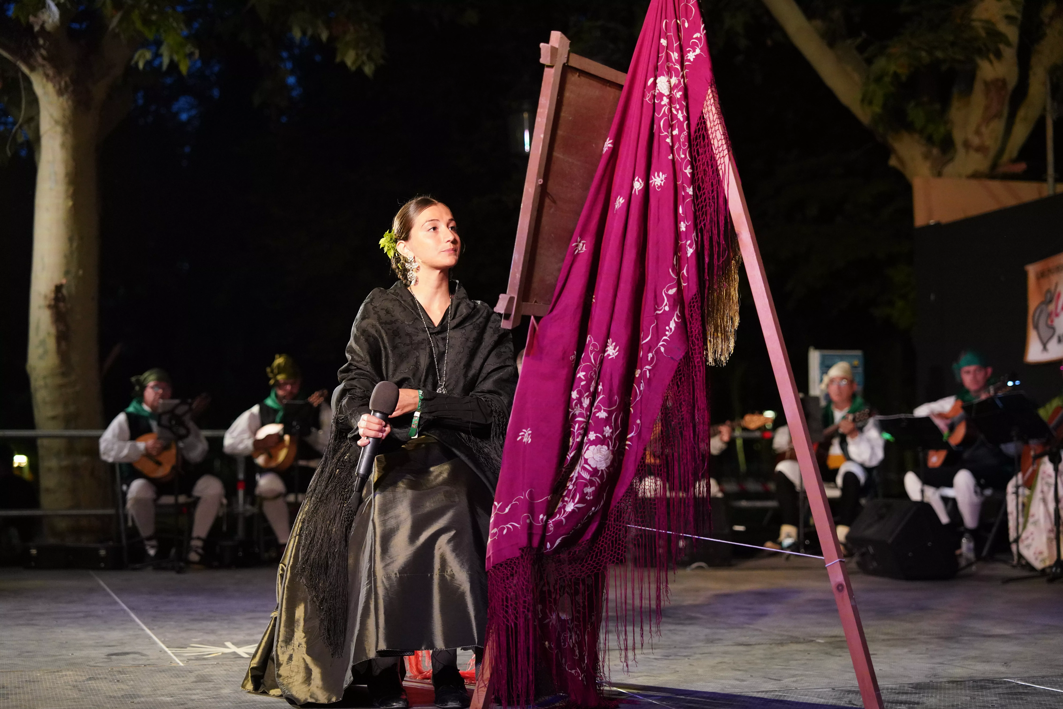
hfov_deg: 35.0
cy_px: 354
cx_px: 532
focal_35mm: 57
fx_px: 1683
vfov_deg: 23.8
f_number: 2.8
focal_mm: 57
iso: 5000
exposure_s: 1/250
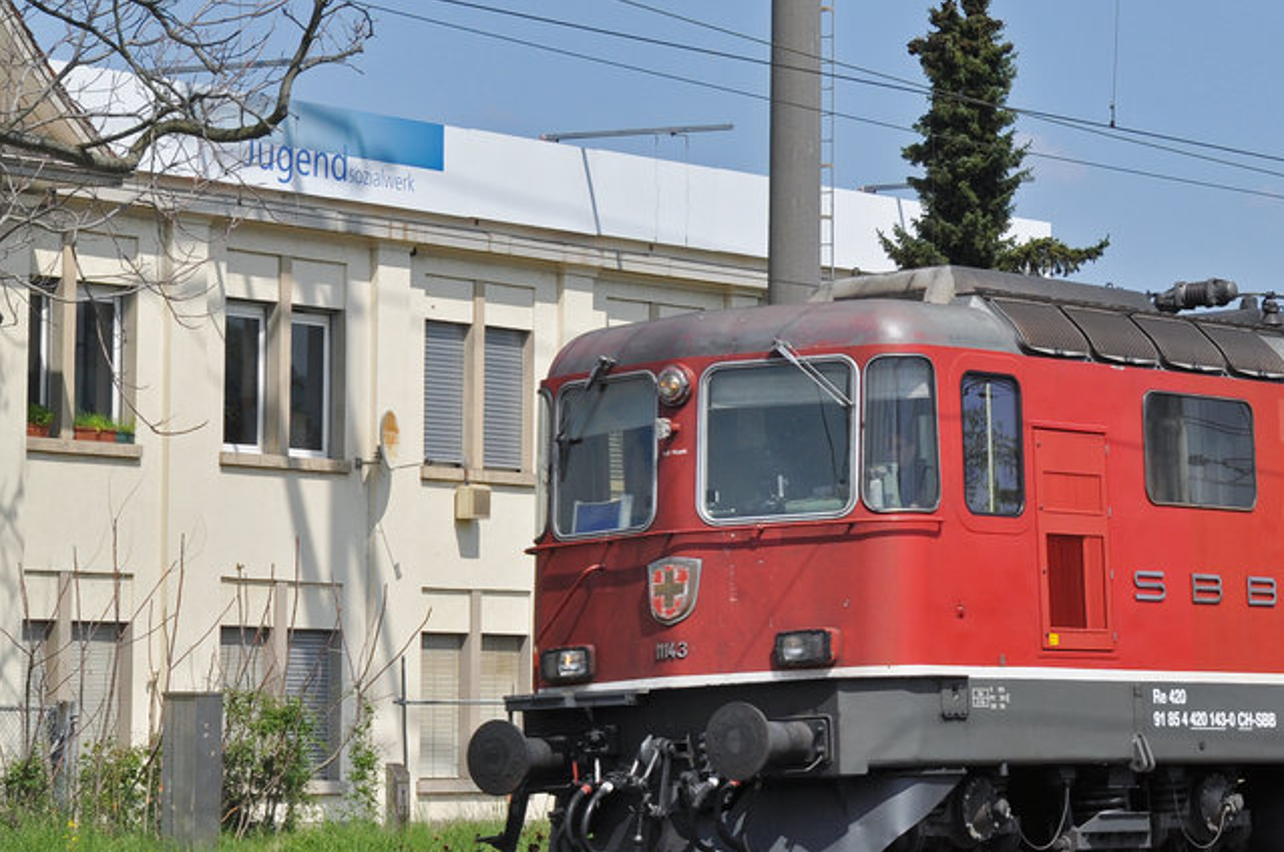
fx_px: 5518
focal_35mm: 155
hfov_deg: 13.2
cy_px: 415
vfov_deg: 8.8
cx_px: 1171
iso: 200
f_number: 7.1
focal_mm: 55
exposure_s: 1/1000
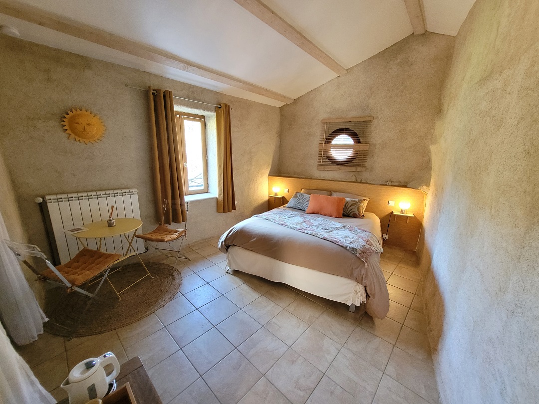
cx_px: 270
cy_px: 202
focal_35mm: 13
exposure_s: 1/33
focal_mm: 1.74
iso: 640
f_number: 2.2
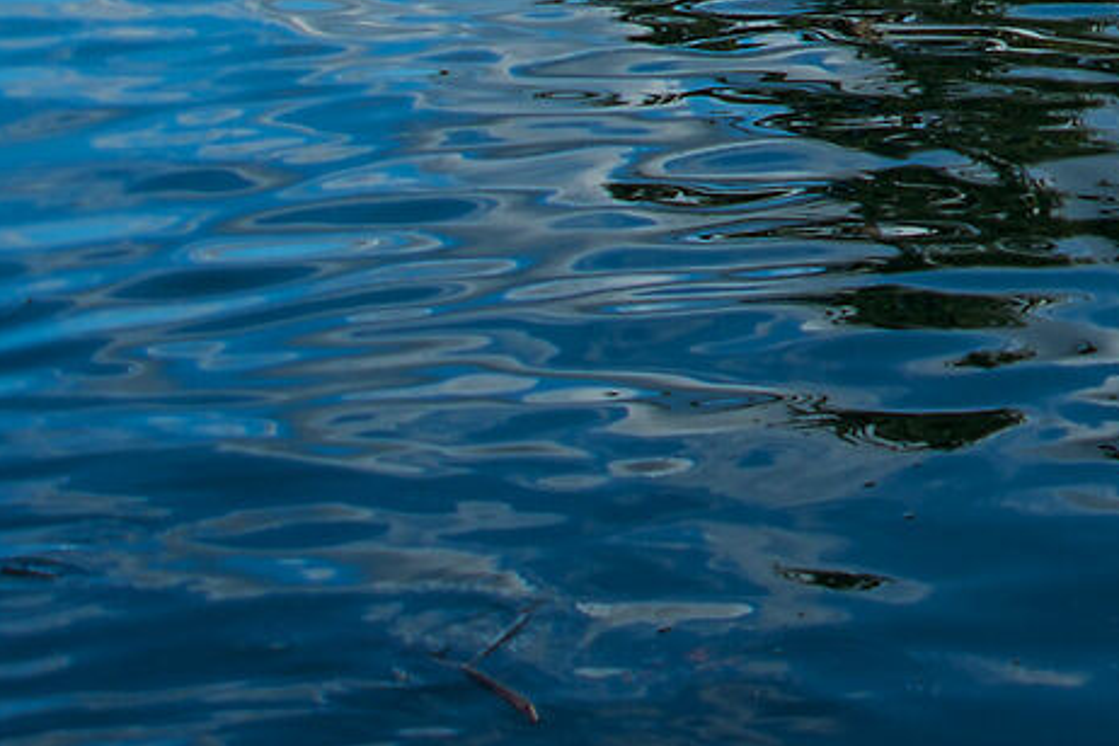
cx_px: 2473
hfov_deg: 12.9
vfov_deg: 9.3
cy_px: -1131
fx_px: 4041
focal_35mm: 130
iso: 125
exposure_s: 1/500
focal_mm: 25
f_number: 5.6
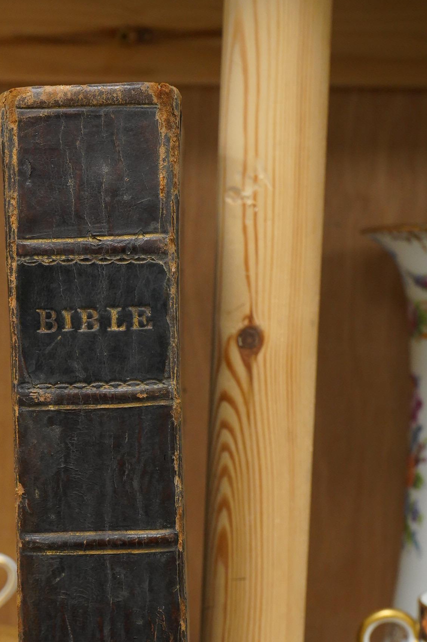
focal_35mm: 77
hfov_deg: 17.6
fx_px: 1372
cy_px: 463
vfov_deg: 26.1
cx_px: 96
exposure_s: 1/100
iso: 2500
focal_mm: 44
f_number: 8
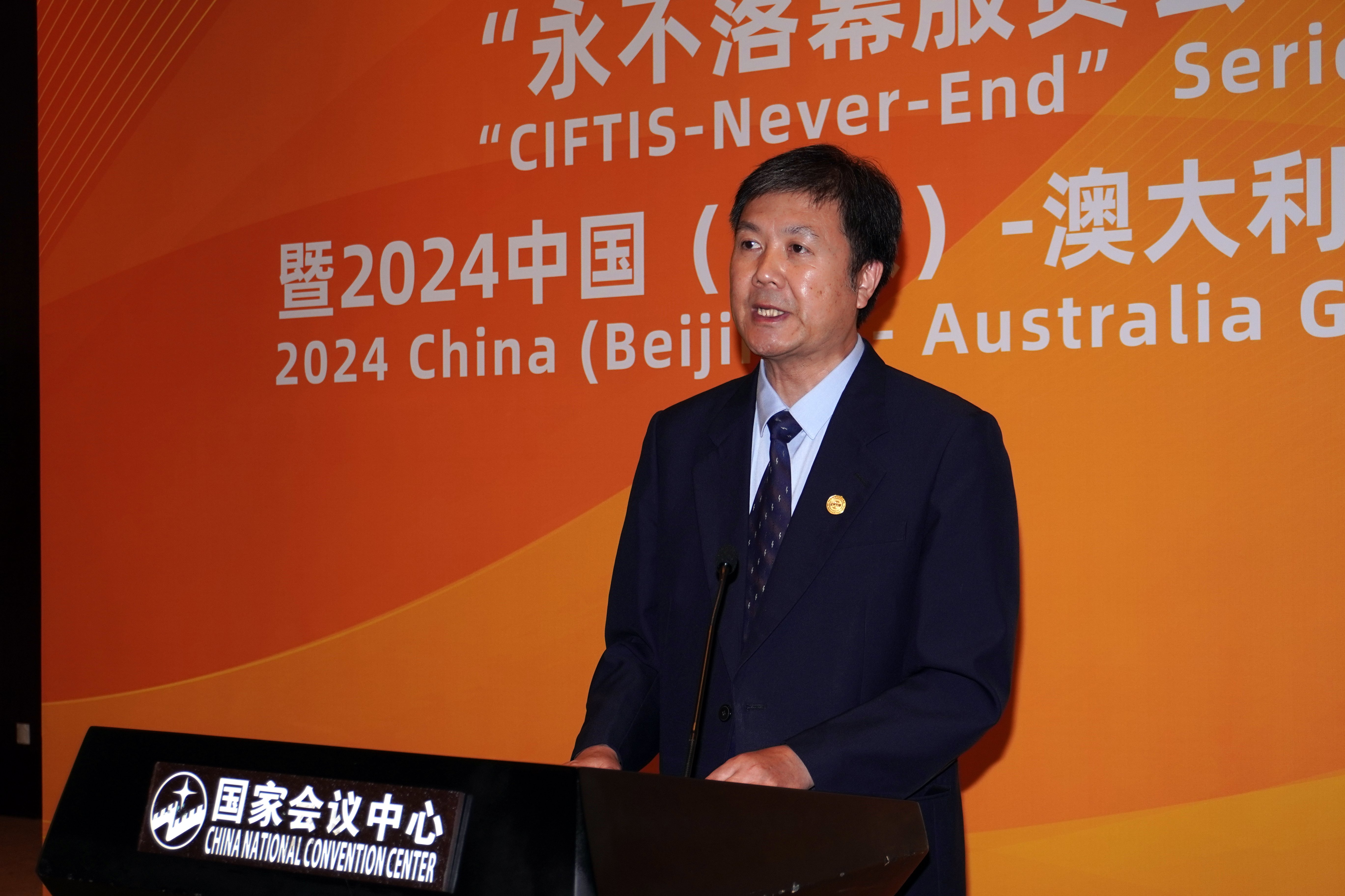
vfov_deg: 23.8
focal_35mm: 57
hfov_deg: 35.1
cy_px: 448
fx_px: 2129
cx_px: 672
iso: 320
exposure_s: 1/60
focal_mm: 38
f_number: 5.6
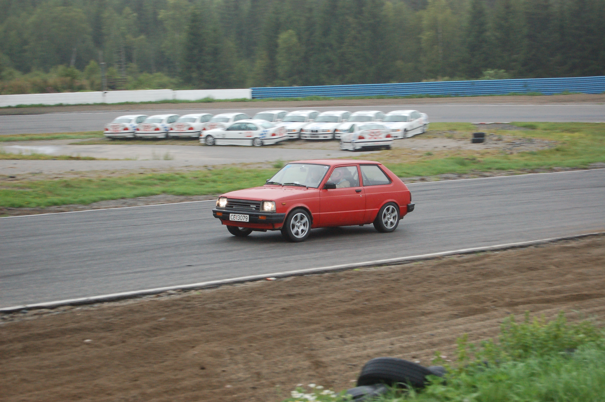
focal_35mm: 82
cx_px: 302
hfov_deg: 24.6
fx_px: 1385
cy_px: 201
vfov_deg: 16.5
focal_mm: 55
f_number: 5.6
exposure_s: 1/250
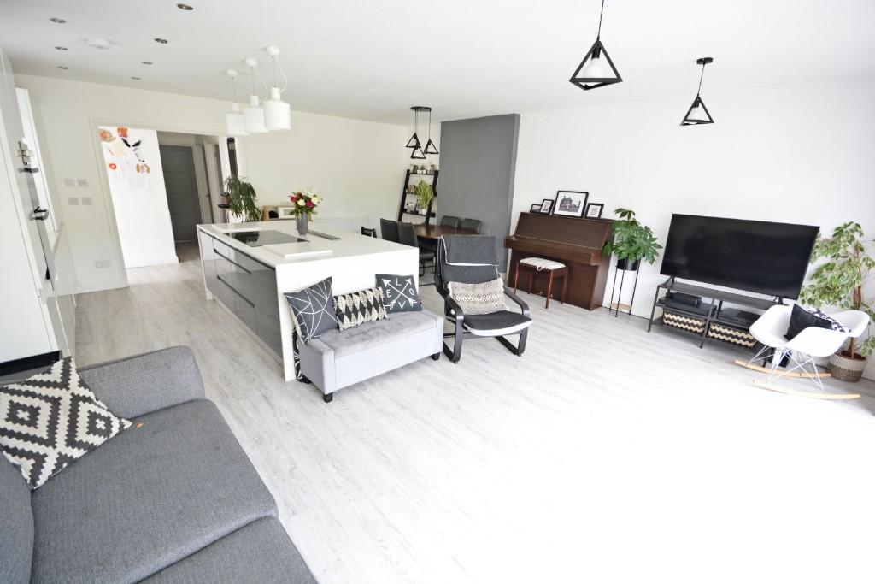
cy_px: 292
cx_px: 438
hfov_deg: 100.4
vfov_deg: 77.3
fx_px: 365
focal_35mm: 15
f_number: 8
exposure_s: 1/15
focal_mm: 10
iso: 400
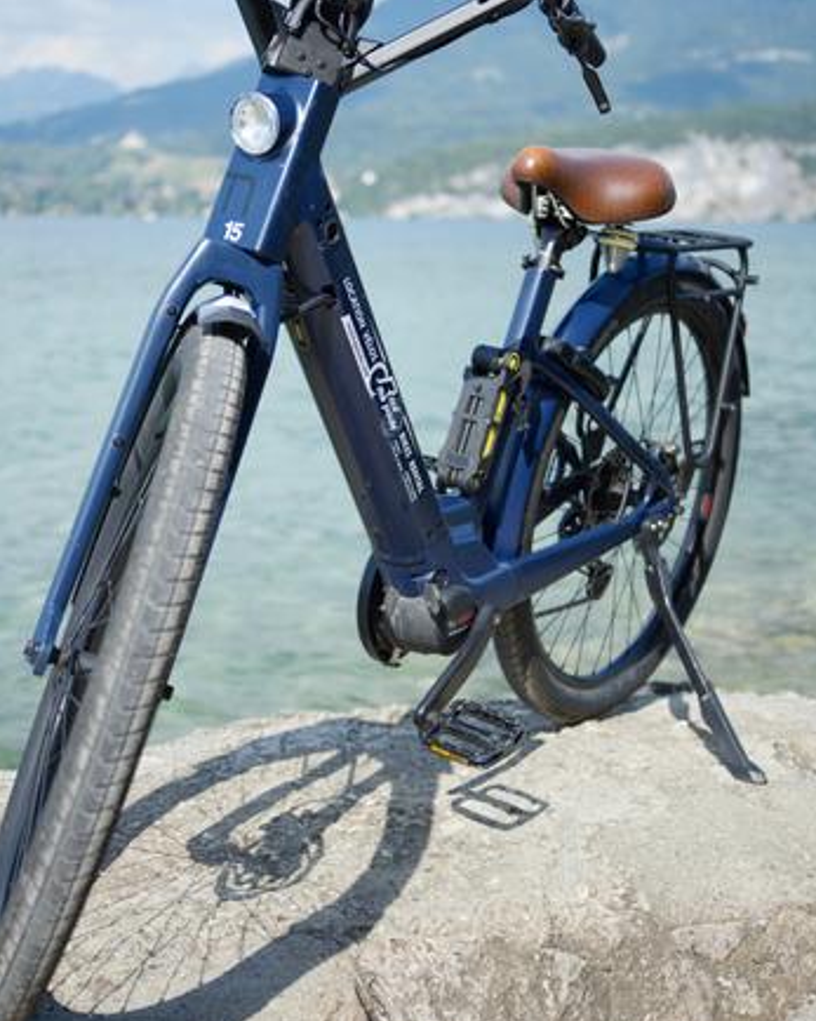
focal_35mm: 54
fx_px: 1631
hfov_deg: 28.1
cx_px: 376
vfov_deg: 34.6
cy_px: 402
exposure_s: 1/1100
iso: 125
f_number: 3.5
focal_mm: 50
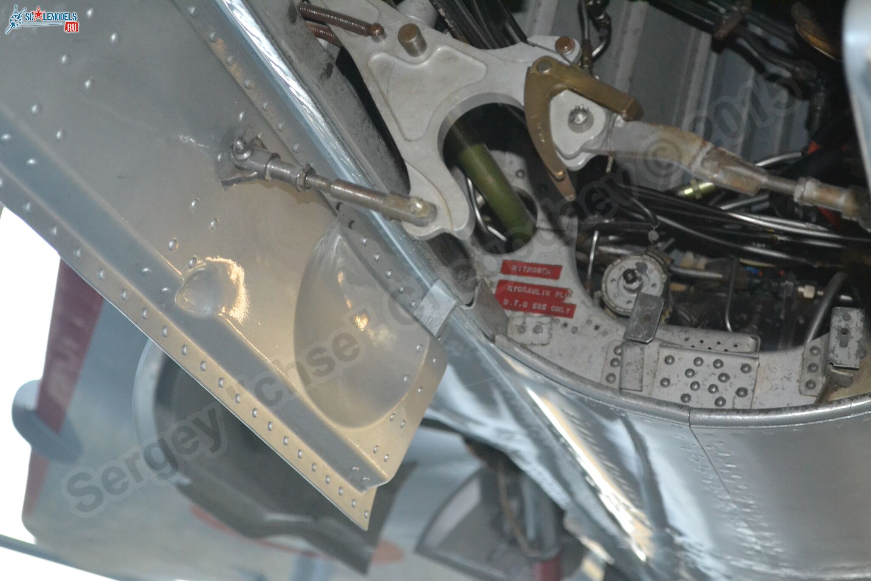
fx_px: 1742
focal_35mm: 72
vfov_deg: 18.9
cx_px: 436
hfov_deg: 28.1
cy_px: 290
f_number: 5.6
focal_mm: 48
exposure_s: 1/60
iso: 3200
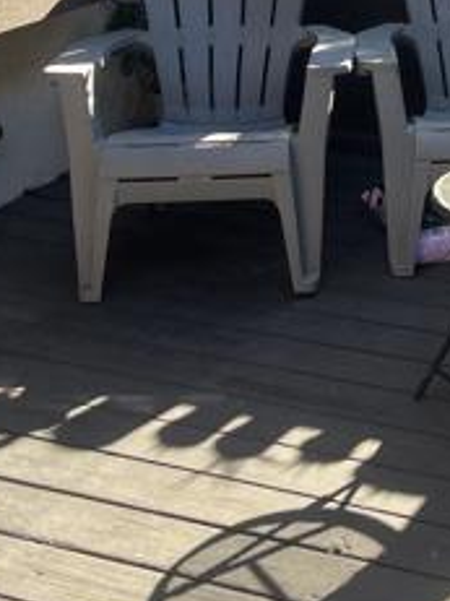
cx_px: 549
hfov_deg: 19.2
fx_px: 1249
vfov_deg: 25.8
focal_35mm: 72
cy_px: 10
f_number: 1.5
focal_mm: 5.7
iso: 50
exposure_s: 1/674
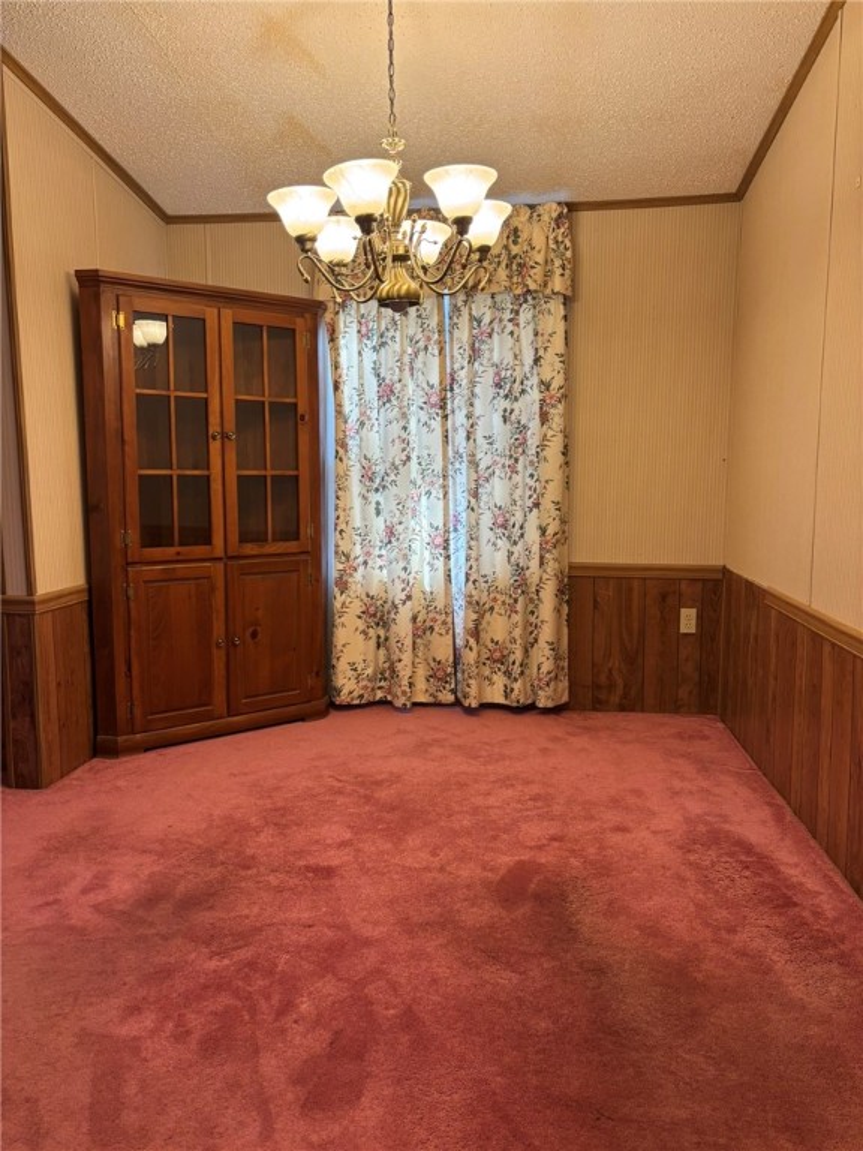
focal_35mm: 26
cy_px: 576
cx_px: 432
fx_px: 864
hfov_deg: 53.1
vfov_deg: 67.3
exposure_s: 1/60
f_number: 1.6
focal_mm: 5.96
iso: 100
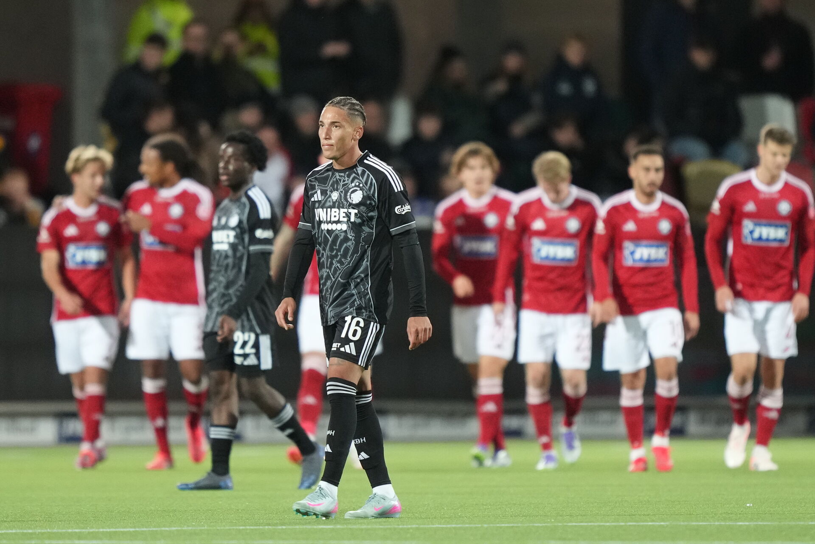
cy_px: 272
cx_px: 408
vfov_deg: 3.4
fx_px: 9055
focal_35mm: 400
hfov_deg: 5.2
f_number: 2.8
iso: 3200
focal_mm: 400
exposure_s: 1/1600
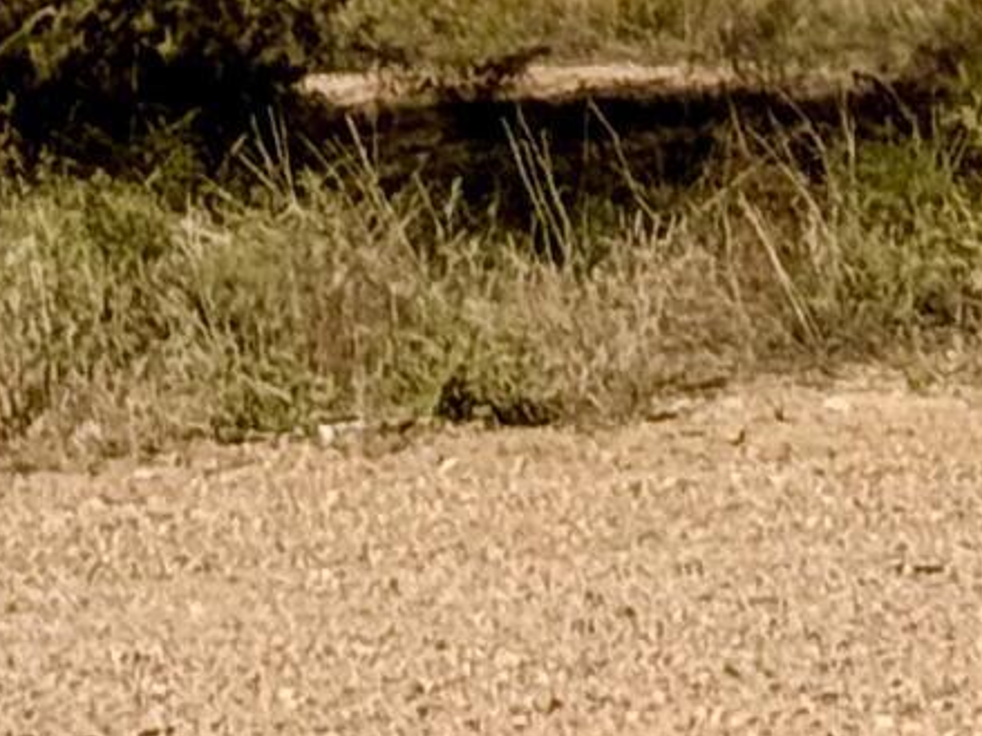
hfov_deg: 6.0
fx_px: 9302
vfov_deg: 4.3
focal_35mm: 328
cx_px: 783
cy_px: -1532
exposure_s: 1/9009
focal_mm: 6.76
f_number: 1.78
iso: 80
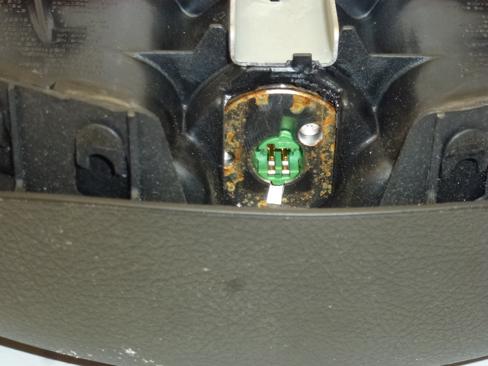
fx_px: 1255
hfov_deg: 22.0
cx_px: 244
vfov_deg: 16.6
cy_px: 183
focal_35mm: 89
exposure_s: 1/60
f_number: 4.9
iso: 400
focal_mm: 16
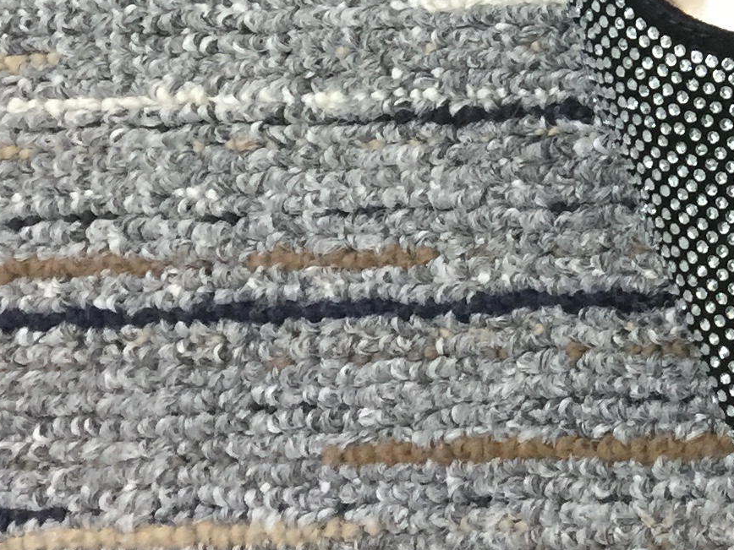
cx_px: 1057
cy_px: -374
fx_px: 2311
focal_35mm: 109
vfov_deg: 12.6
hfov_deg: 16.6
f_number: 2.2
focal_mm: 4.15
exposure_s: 1/17
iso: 125
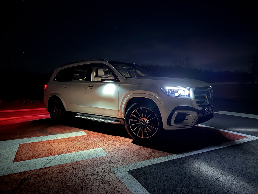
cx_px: 129
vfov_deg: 56.8
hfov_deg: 71.6
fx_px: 179
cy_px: 97
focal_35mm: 24
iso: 1600
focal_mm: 6.76
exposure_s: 1/5
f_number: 1.78
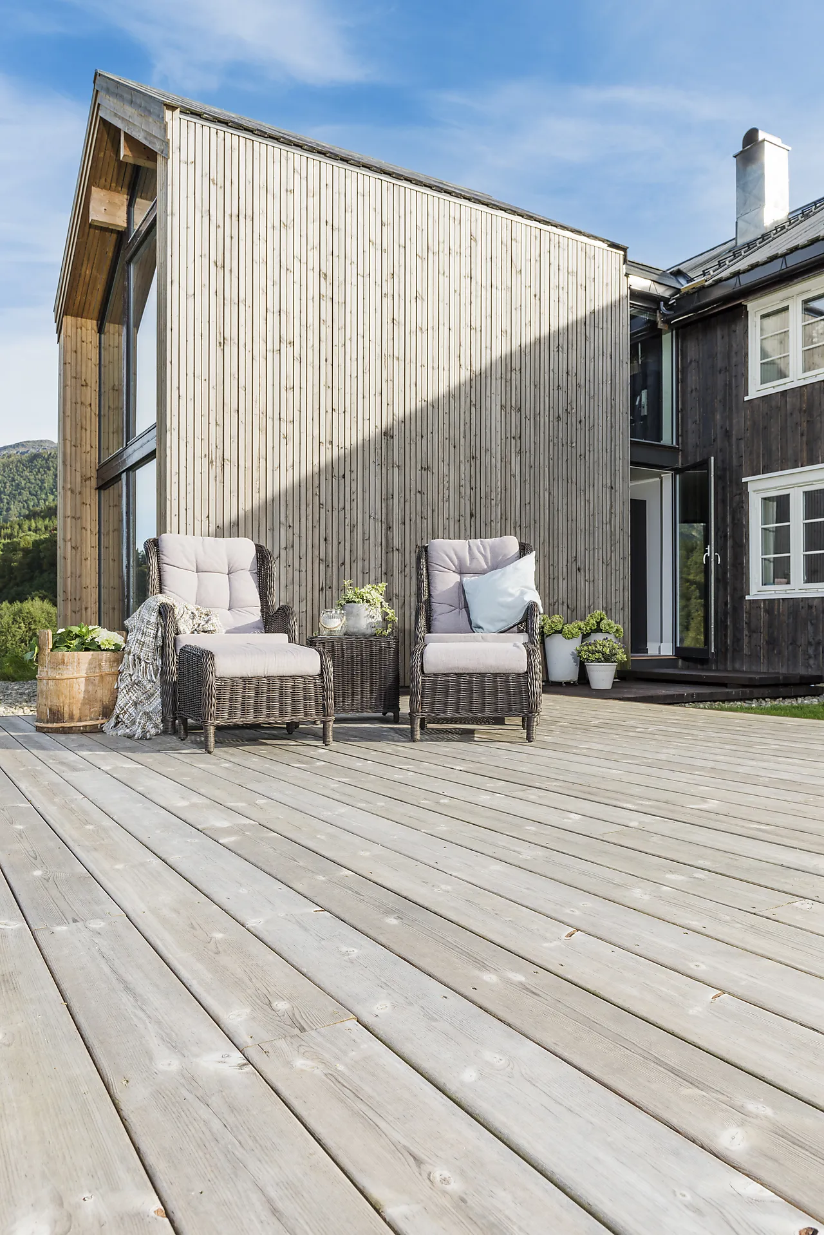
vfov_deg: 69.4
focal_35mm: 26
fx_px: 892
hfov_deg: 49.6
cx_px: 412
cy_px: 618
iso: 64
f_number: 11
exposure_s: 1/60
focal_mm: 26
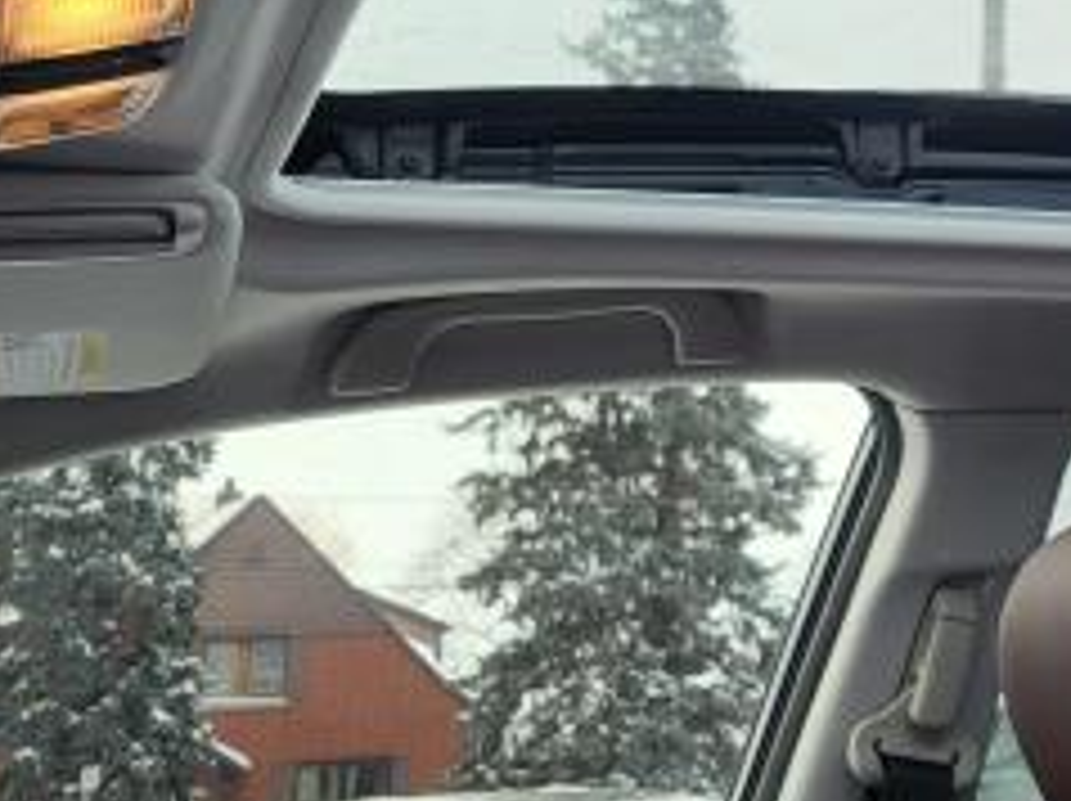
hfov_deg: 24.6
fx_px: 2164
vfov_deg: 20.5
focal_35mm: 70
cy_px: 45
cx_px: 1346
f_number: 1.8
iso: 40
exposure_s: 1/525
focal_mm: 5.4
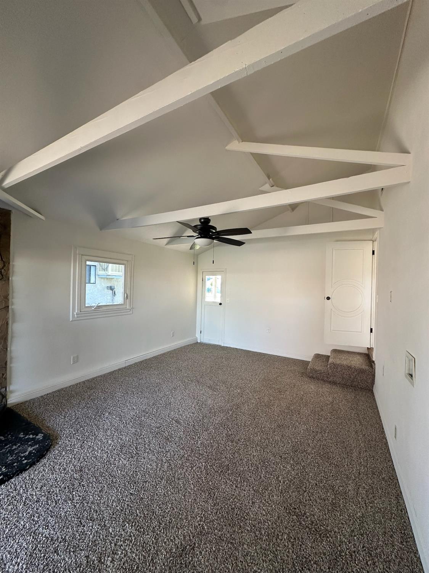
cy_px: 286
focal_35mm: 14
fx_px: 231
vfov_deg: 102.1
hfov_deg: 85.7
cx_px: 214
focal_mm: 2.22
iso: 160
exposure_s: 1/99
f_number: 2.2
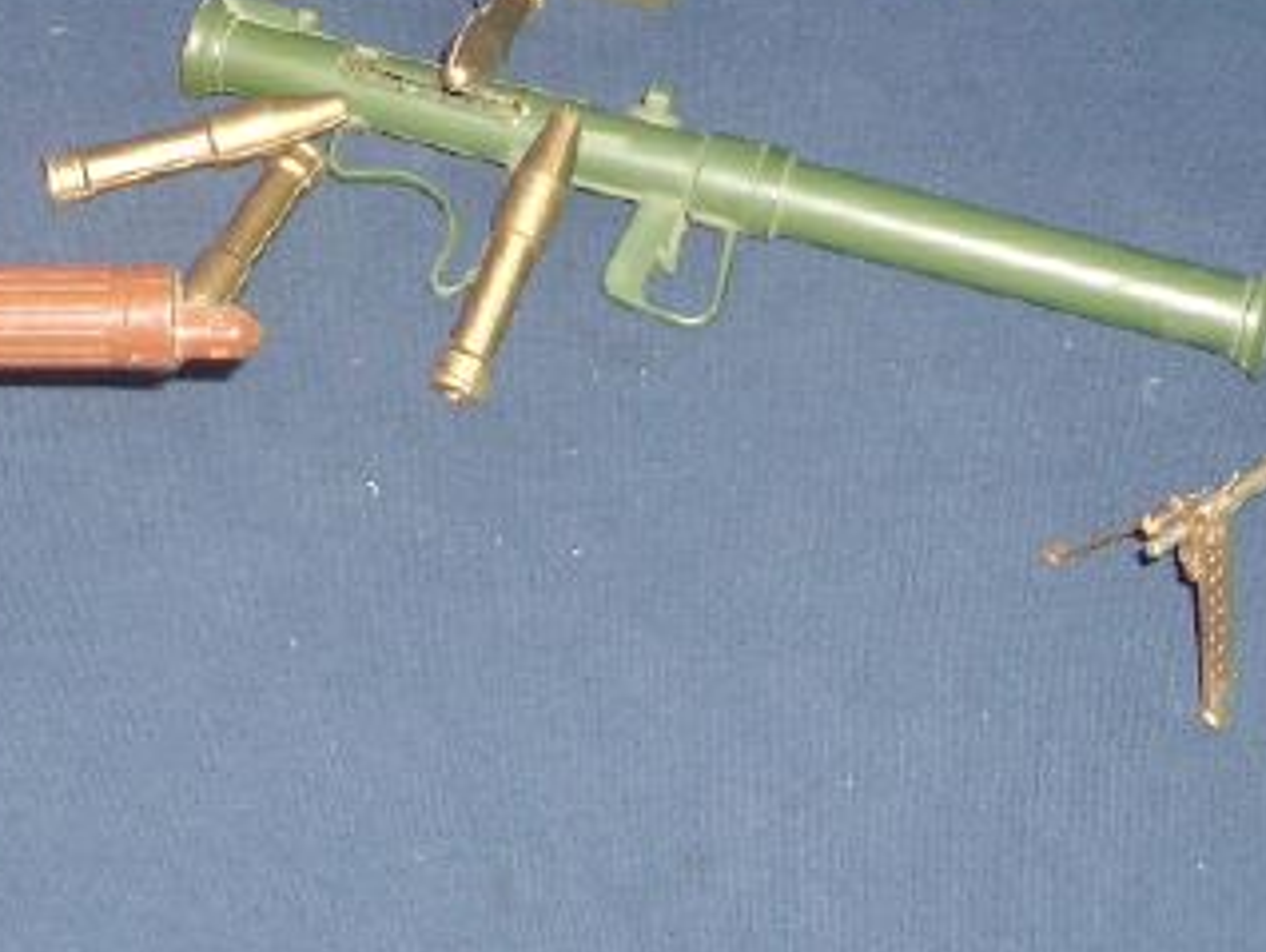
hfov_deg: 22.2
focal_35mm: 88
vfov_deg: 16.2
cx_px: 514
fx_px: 3221
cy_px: -135
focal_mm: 5.8
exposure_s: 1/60
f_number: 2.6
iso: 100
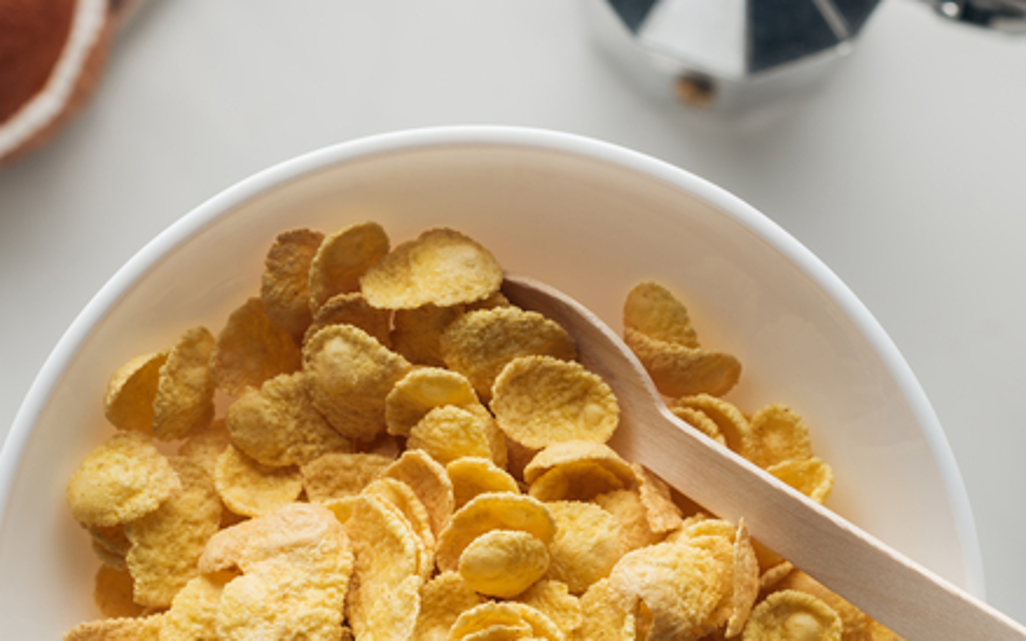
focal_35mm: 116
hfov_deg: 18.0
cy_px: 532
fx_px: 3242
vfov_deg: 11.2
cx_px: 527
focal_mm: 50
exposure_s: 1/160
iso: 64
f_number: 5
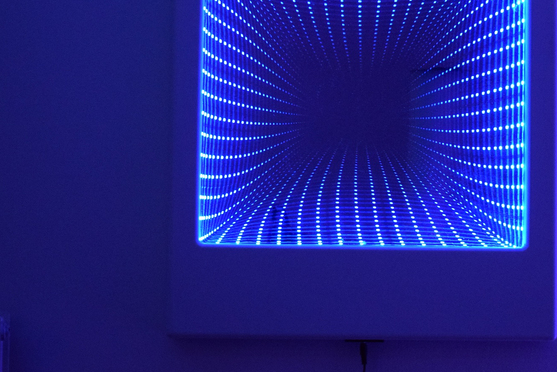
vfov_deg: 13.6
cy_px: 90
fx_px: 1547
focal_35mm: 100
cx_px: 359
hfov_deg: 20.4
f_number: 5
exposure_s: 1/60
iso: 3200
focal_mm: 42
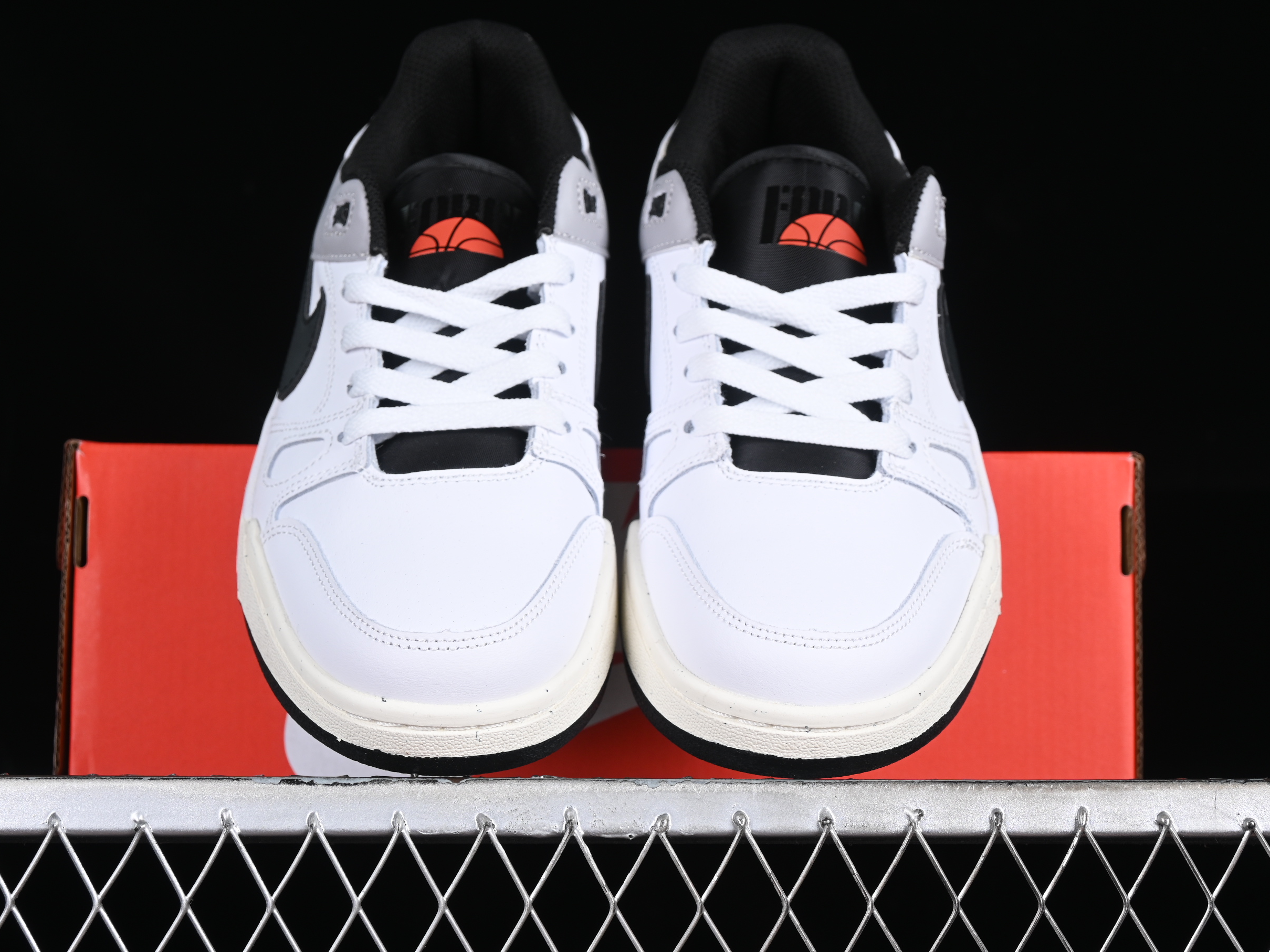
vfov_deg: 17.8
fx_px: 3045
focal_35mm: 83
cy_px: 482
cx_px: 614
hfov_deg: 23.6
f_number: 7.1
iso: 160
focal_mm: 50
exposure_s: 1/80
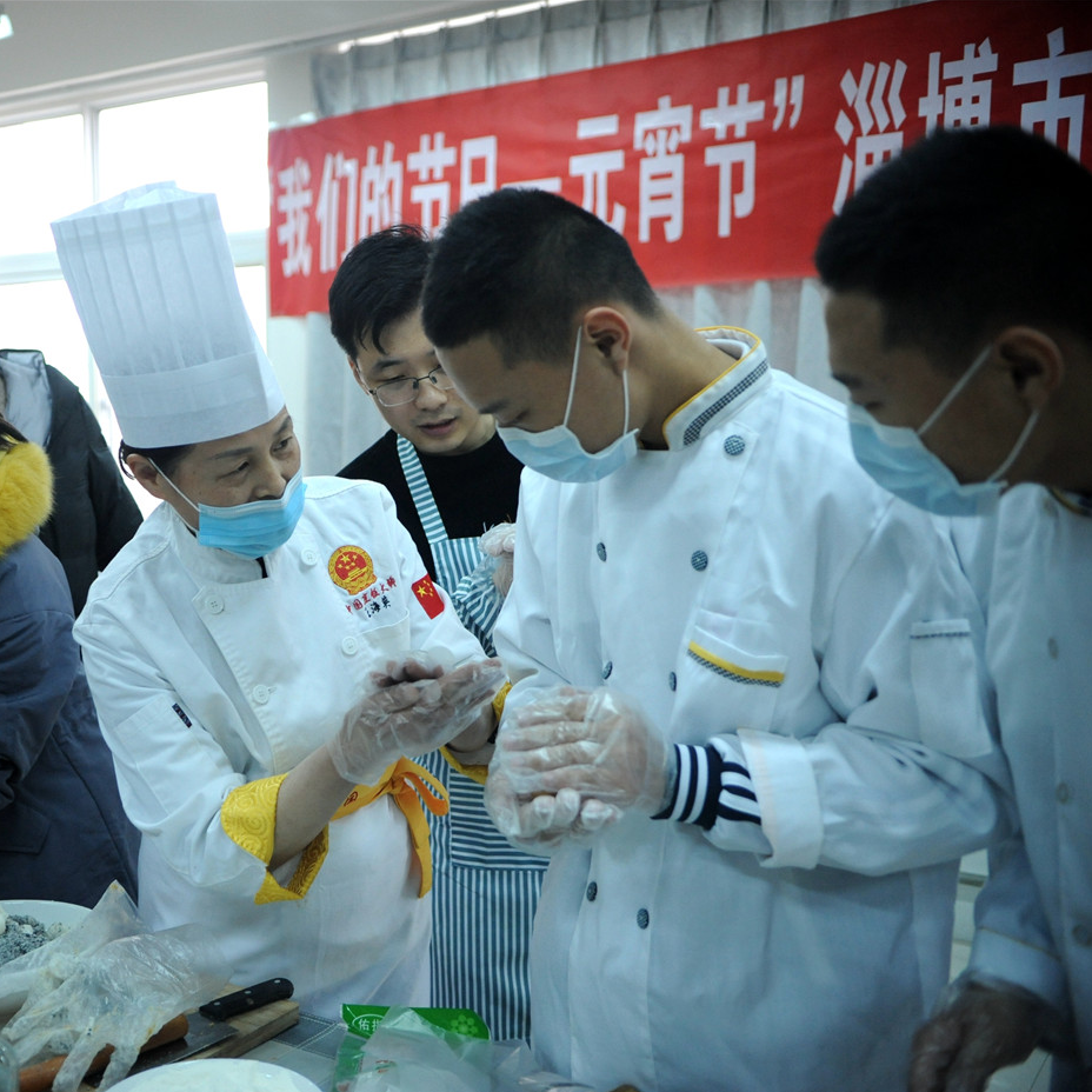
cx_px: 348
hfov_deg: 40.3
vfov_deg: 40.9
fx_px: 1463
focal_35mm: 41
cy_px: 547
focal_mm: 32
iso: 2000
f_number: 2.8
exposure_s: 1/640
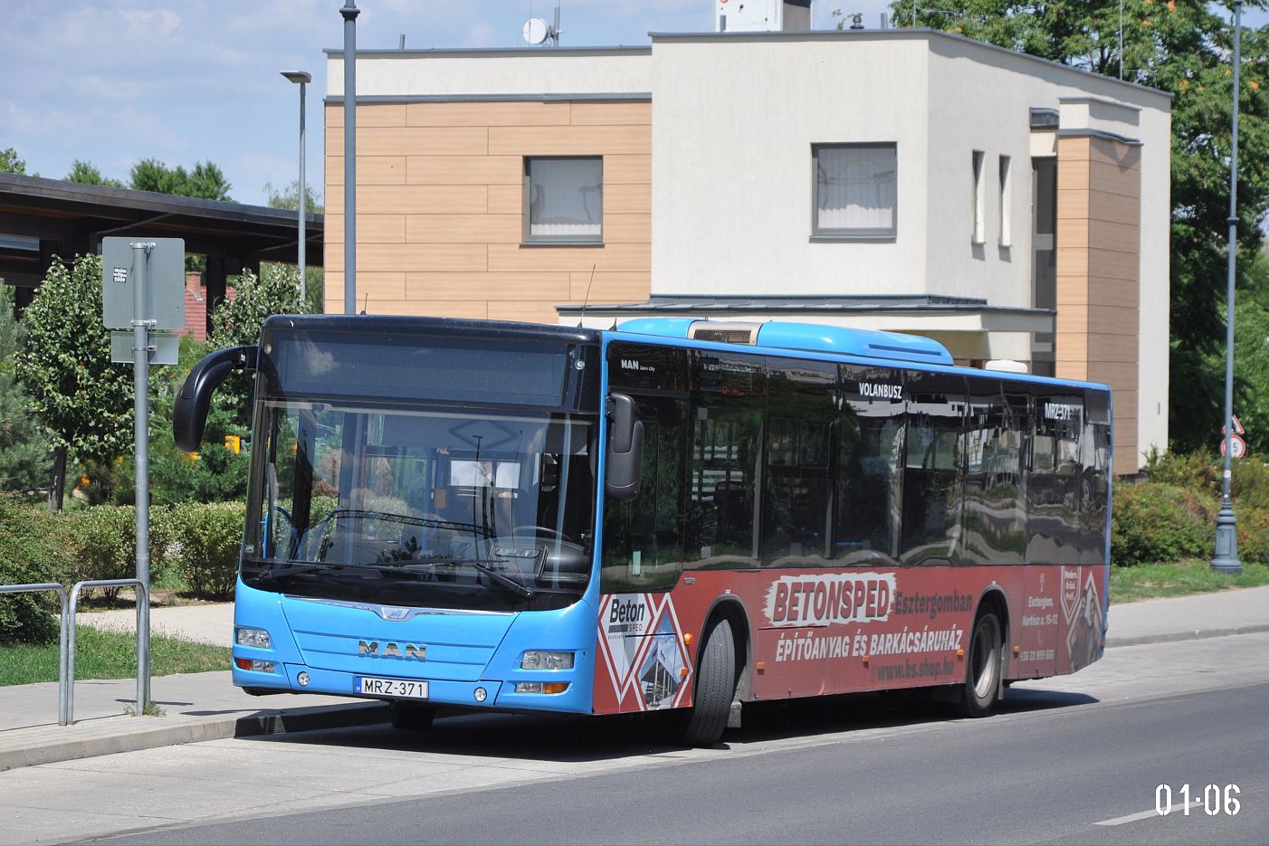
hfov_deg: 15.9
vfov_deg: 10.7
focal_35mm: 129
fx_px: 4530
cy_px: 423
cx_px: 632
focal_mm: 85
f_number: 5.6
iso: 400
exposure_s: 1/1250
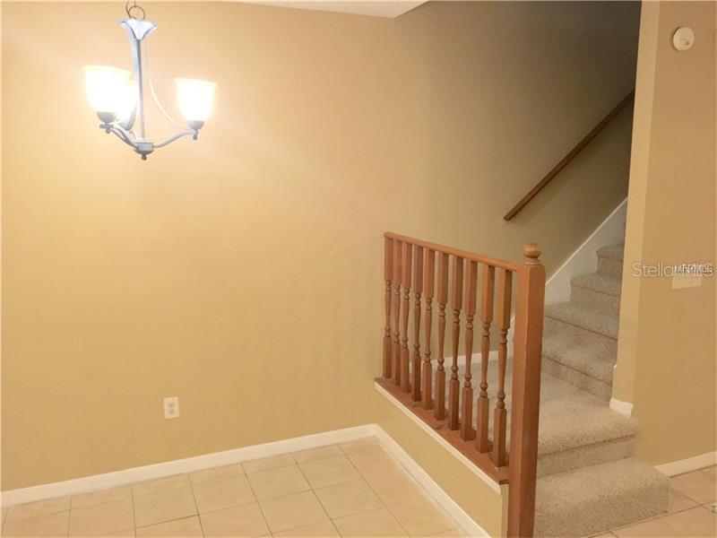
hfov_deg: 61.7
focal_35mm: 29
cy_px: 269
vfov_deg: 48.2
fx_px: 601
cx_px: 358
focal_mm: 4.15
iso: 125
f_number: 2.2
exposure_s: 1/30
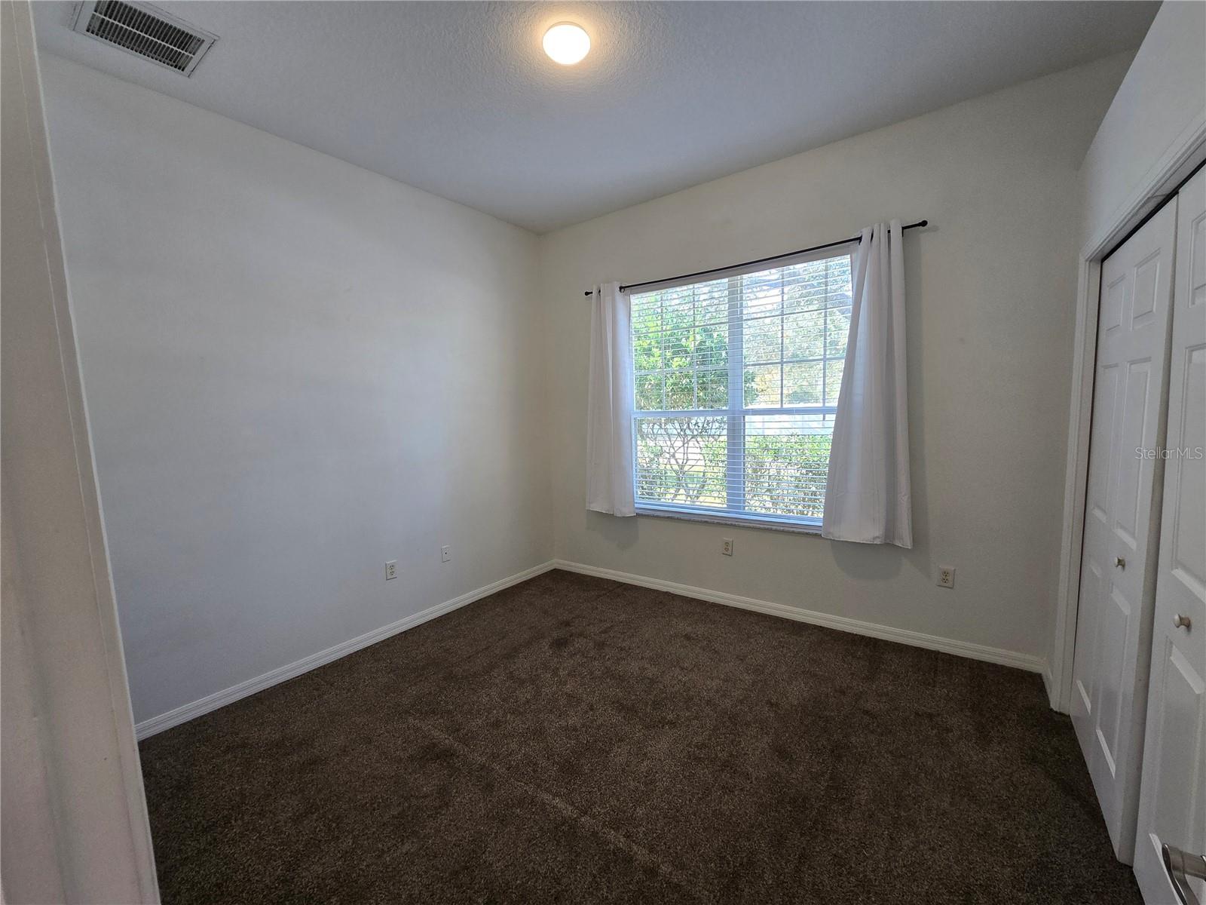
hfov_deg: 106.2
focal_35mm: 13
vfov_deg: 89.9
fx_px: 453
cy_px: 452
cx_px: 603
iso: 80
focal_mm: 2.2
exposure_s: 1/60
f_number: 2.2
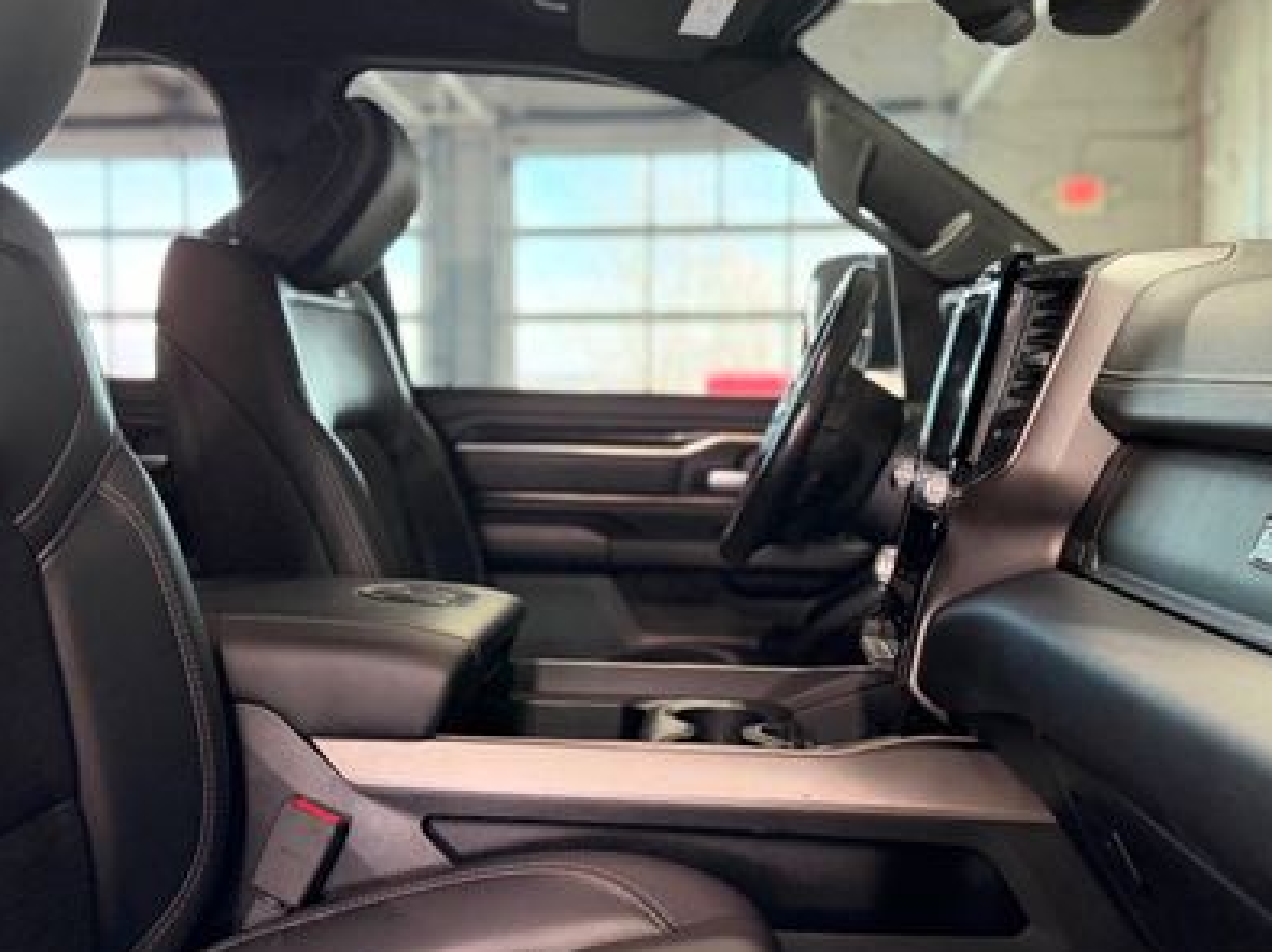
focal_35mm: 39
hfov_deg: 47.8
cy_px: 481
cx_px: 565
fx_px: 1432
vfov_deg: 36.8
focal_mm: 6.76
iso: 800
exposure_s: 1/60
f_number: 1.78
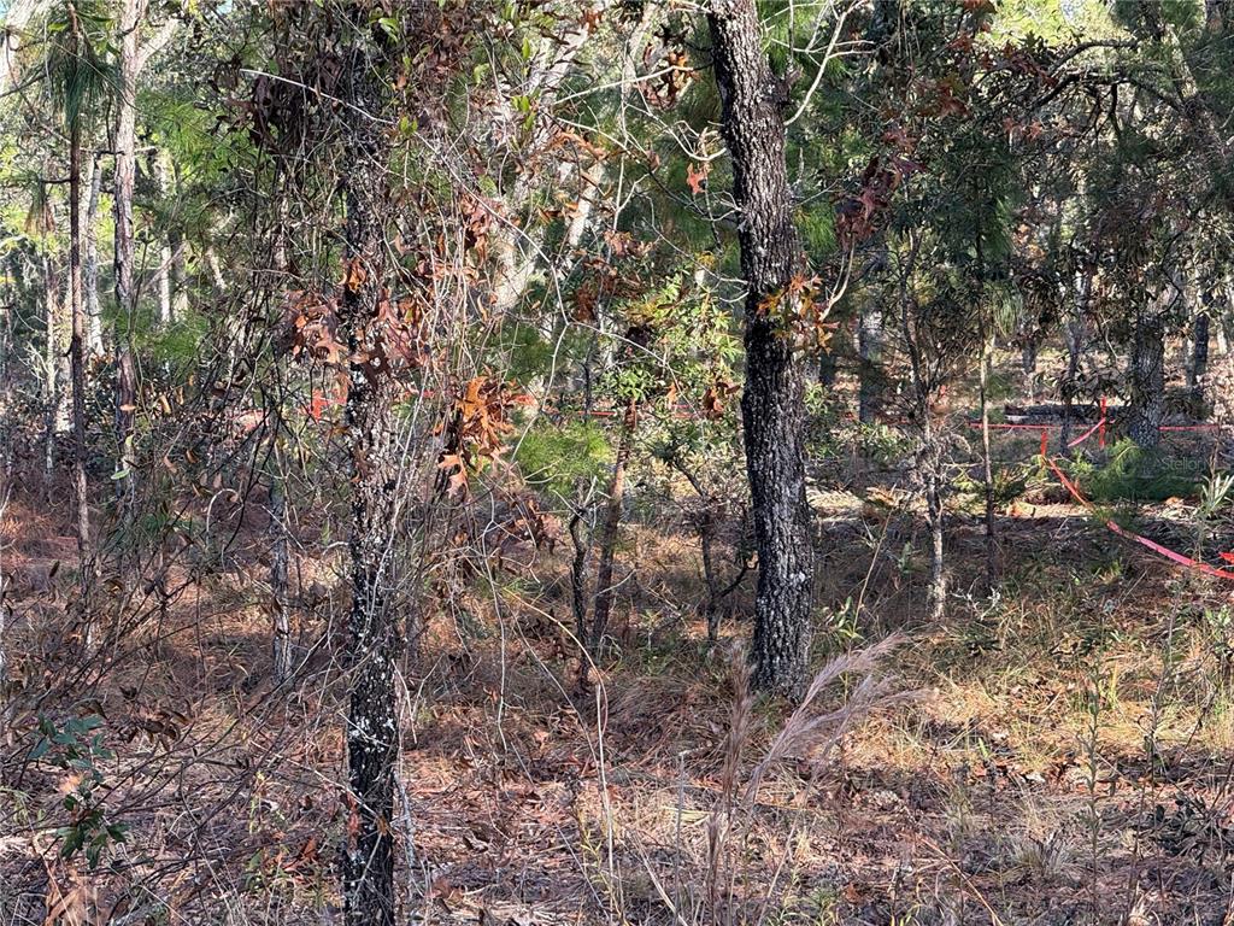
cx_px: 617
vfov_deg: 12.3
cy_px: 463
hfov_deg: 16.4
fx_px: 4278
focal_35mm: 120
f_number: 2.8
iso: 64
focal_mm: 15.66
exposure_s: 1/143
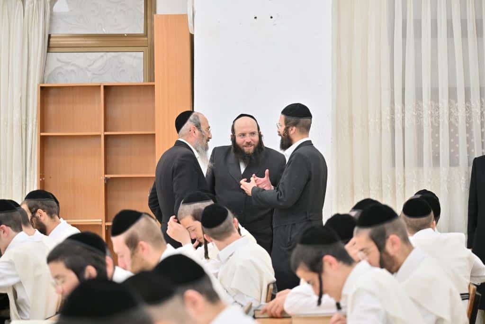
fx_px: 1617
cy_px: 162
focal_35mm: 120
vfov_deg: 11.4
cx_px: 242
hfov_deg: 17.1
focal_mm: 120
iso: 1000
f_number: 4
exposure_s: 1/200
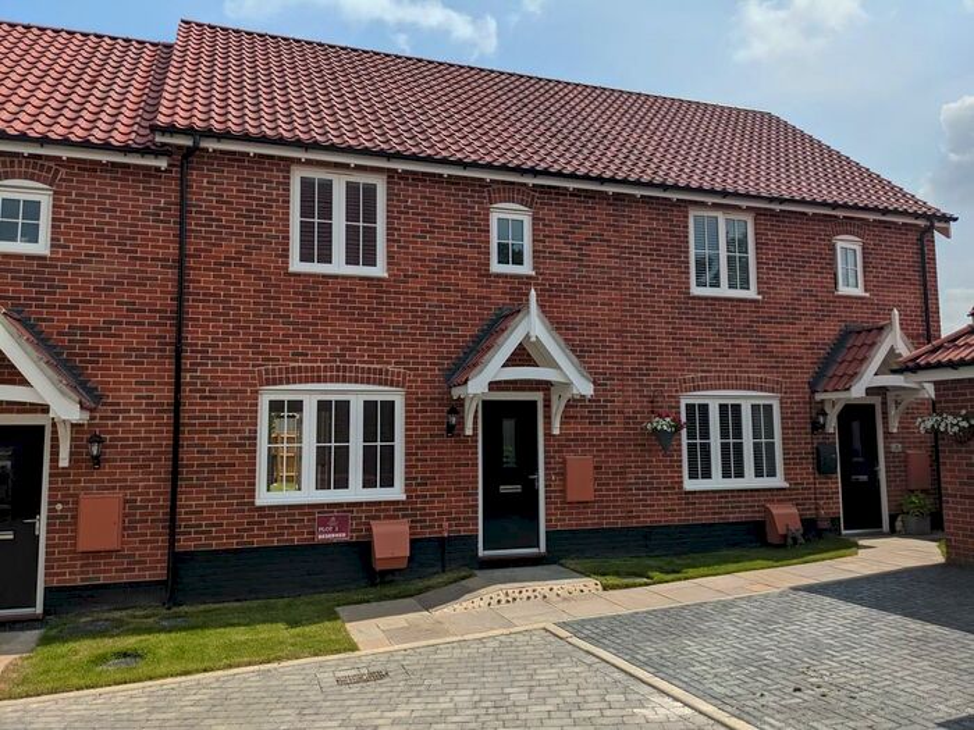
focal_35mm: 27
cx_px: 487
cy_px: 365
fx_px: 760
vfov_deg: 51.4
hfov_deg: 65.3
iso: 71
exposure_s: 1/7812
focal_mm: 4.38
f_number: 1.73
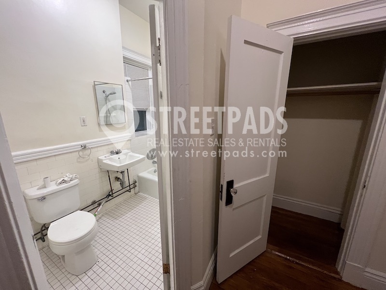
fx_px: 145
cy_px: 145
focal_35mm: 13
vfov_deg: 89.9
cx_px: 193
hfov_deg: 106.2
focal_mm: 1.57
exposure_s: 1/60
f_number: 1.8
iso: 200
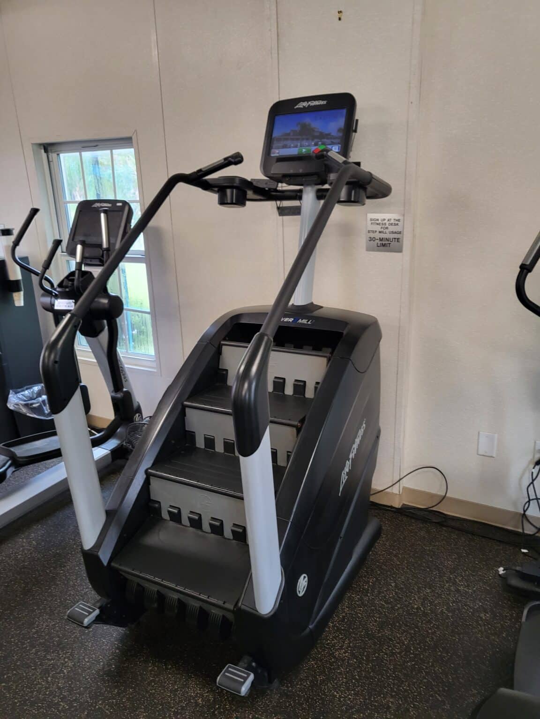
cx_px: 270
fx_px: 541
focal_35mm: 26
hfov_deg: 53.1
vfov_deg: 67.3
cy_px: 360
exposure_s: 1/120
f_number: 1.8
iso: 250
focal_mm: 4.25
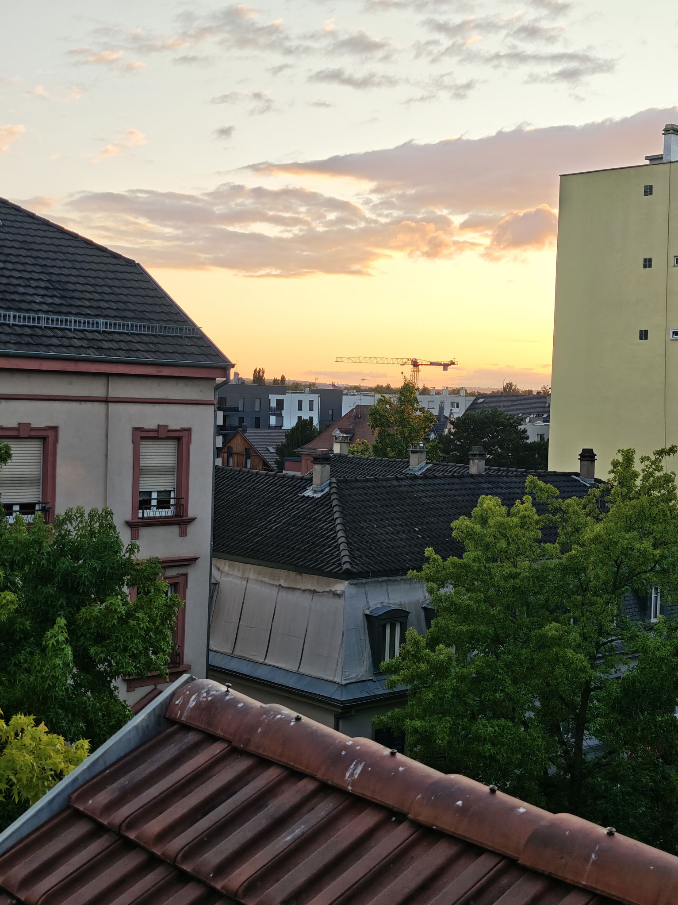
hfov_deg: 30.3
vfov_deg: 39.7
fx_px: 1254
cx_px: 348
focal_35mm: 48
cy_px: 460
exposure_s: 1/536
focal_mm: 6.55
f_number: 1.62
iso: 50
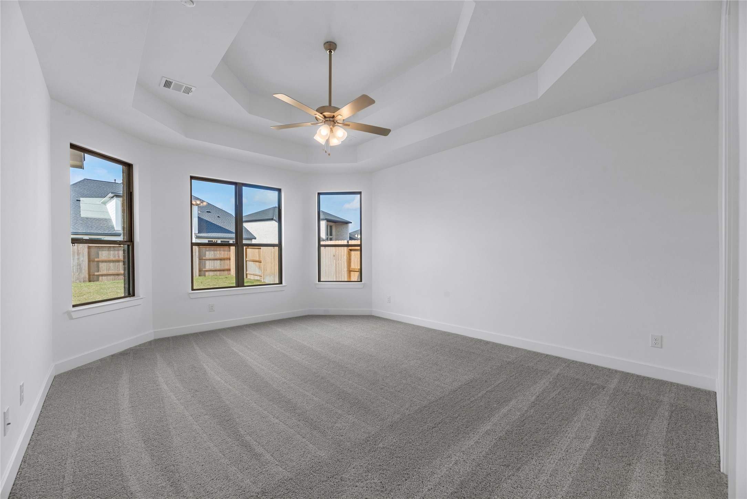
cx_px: 374
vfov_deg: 81.3
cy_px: 250
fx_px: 291
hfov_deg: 104.2
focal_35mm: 14
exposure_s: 1/20
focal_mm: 14
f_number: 9
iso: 250
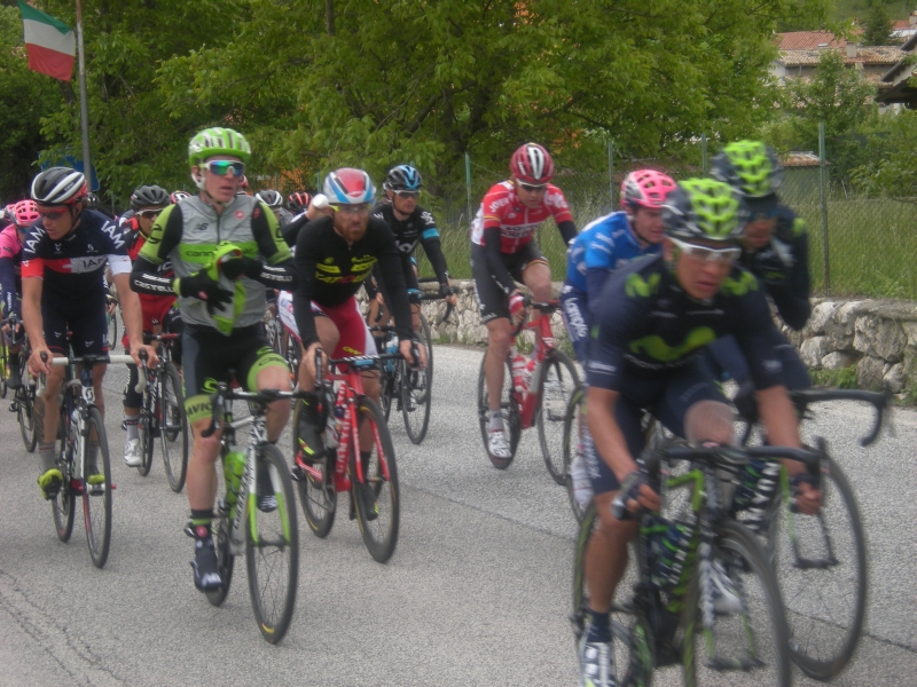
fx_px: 2702
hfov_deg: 19.3
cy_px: 344
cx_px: 458
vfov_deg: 14.5
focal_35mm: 102
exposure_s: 1/213
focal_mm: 17
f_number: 5.6
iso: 75
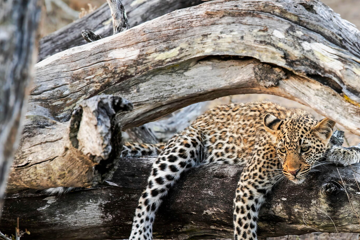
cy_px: 139
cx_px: 295
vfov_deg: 3.9
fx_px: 3490
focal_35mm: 349
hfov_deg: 5.9
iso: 800
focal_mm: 200
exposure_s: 1/100
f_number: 7.1
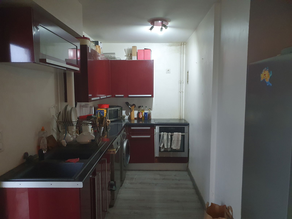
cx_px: 146
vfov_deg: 53.1
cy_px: 110
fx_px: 219
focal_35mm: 26
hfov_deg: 67.3
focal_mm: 4.32
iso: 400
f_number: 1.5
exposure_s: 1/50
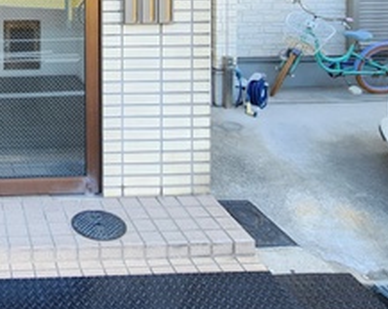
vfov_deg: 32.0
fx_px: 470
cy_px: -35
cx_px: -21
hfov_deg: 38.4
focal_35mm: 41
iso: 64
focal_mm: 2.2
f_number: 2.2
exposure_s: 1/100
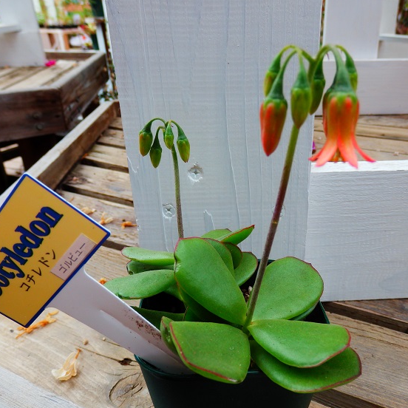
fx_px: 400
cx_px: 244
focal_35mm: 30
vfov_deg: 54.0
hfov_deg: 53.7
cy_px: 206
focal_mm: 4.5
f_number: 3
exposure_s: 1/30
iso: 80
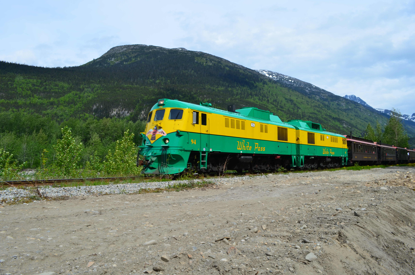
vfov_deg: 47.7
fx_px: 311
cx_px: 208
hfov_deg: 67.5
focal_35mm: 27
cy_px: 138
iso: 100
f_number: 11
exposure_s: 1/160
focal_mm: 18
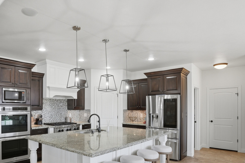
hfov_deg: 72.1
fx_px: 163
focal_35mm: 24
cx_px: 87
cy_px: 106
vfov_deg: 52.3
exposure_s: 1/125
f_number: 9
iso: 250
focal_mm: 16
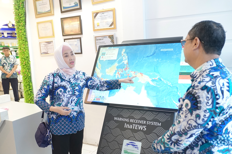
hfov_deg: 61.9
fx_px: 193
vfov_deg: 43.6
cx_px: 116
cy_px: 77
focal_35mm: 30
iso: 1600
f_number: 2.8
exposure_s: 1/100
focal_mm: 20
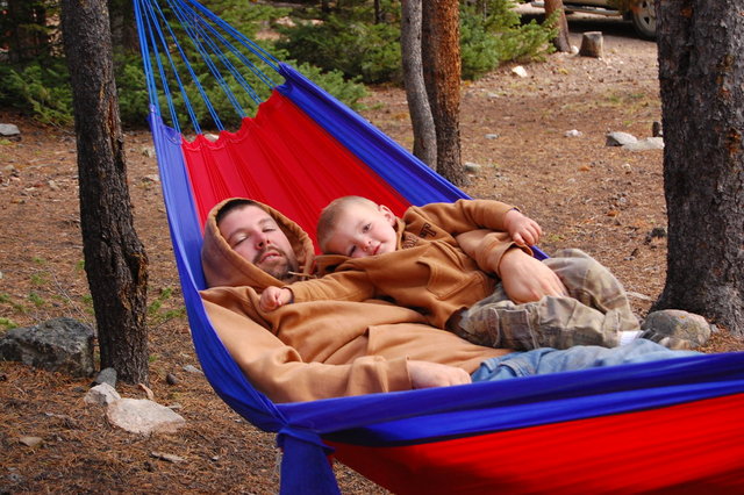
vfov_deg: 16.5
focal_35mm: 82
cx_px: 372
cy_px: 248
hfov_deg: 24.6
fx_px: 1704
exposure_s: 1/125
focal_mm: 55
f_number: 5.6
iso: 400
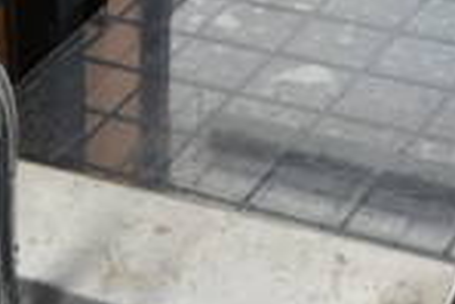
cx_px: -120
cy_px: 617
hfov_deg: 17.4
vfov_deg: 11.2
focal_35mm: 111
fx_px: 1404
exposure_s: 1/125
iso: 100
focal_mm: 18
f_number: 5.6
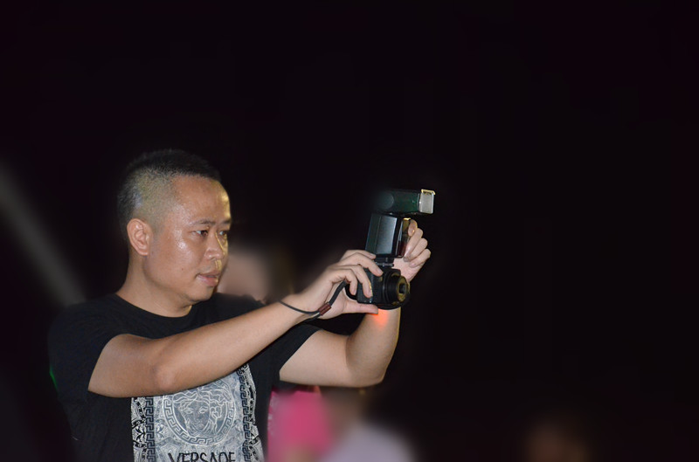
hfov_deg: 13.1
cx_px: 350
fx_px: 3050
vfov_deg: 8.7
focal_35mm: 158
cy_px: 231
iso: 6400
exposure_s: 1/60
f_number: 5.6
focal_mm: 105
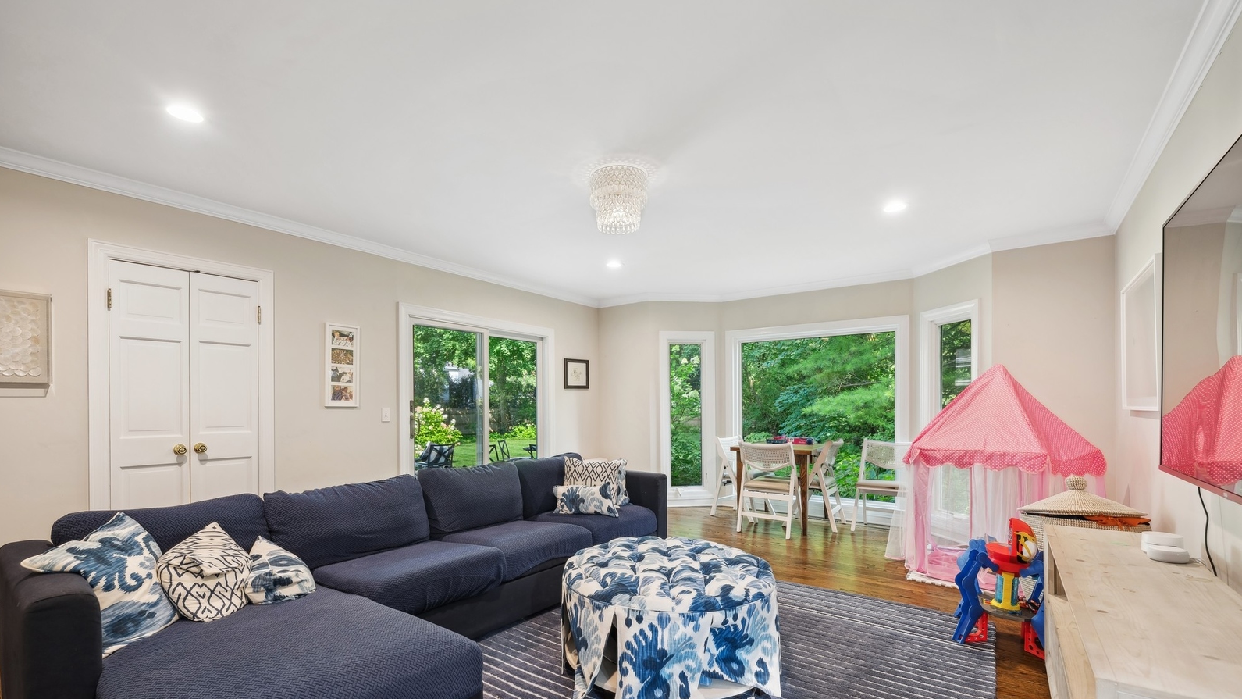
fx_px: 527
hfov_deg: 99.4
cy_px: 407
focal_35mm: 16
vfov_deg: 66.7
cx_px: 611
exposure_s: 1/1.67
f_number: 6.3
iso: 200
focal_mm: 15
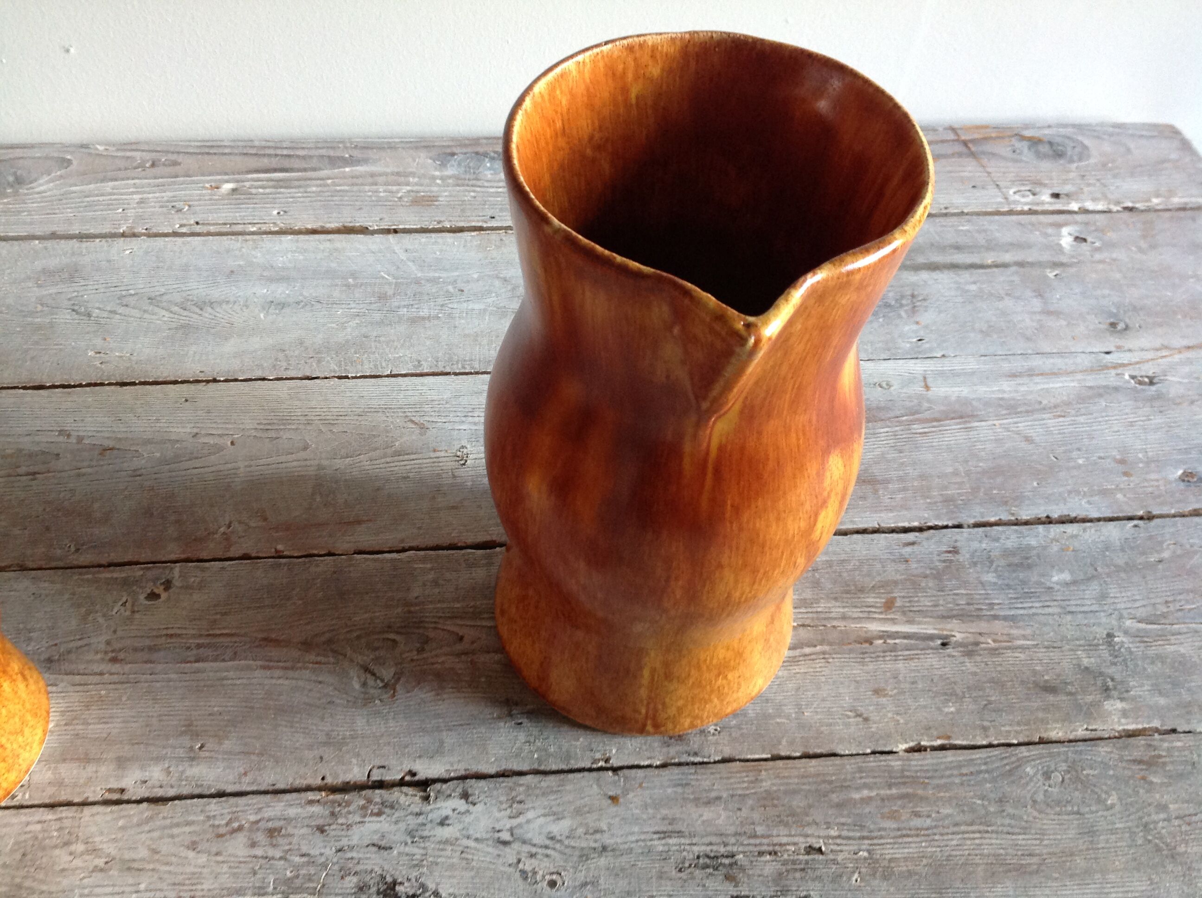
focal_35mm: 35
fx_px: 1214
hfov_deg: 52.7
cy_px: 449
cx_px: 601
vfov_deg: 40.6
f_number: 2.4
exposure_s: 1/15
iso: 160
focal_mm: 4.28
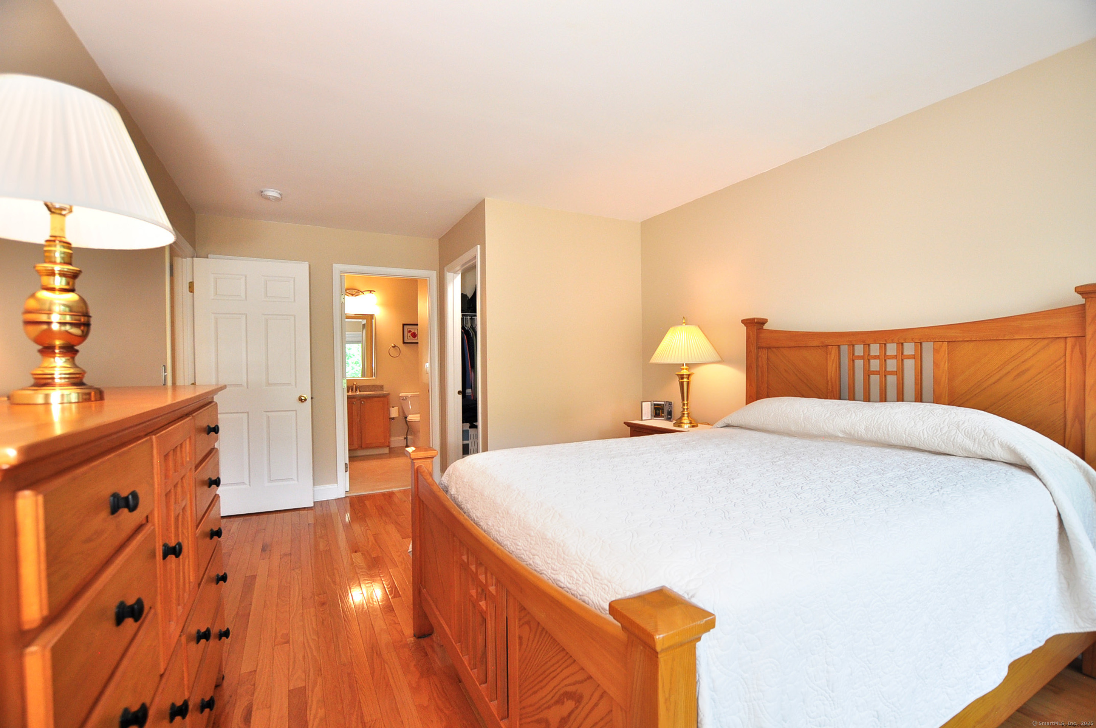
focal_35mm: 15
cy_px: 364
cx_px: 548
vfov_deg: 77.2
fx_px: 456
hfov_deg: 100.5
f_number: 4.5
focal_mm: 10
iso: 400
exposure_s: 1/80
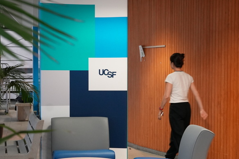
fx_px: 651
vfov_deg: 13.9
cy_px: 128
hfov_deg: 20.8
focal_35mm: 98
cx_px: 111
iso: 3200
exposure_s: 1/50
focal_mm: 45
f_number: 5.6
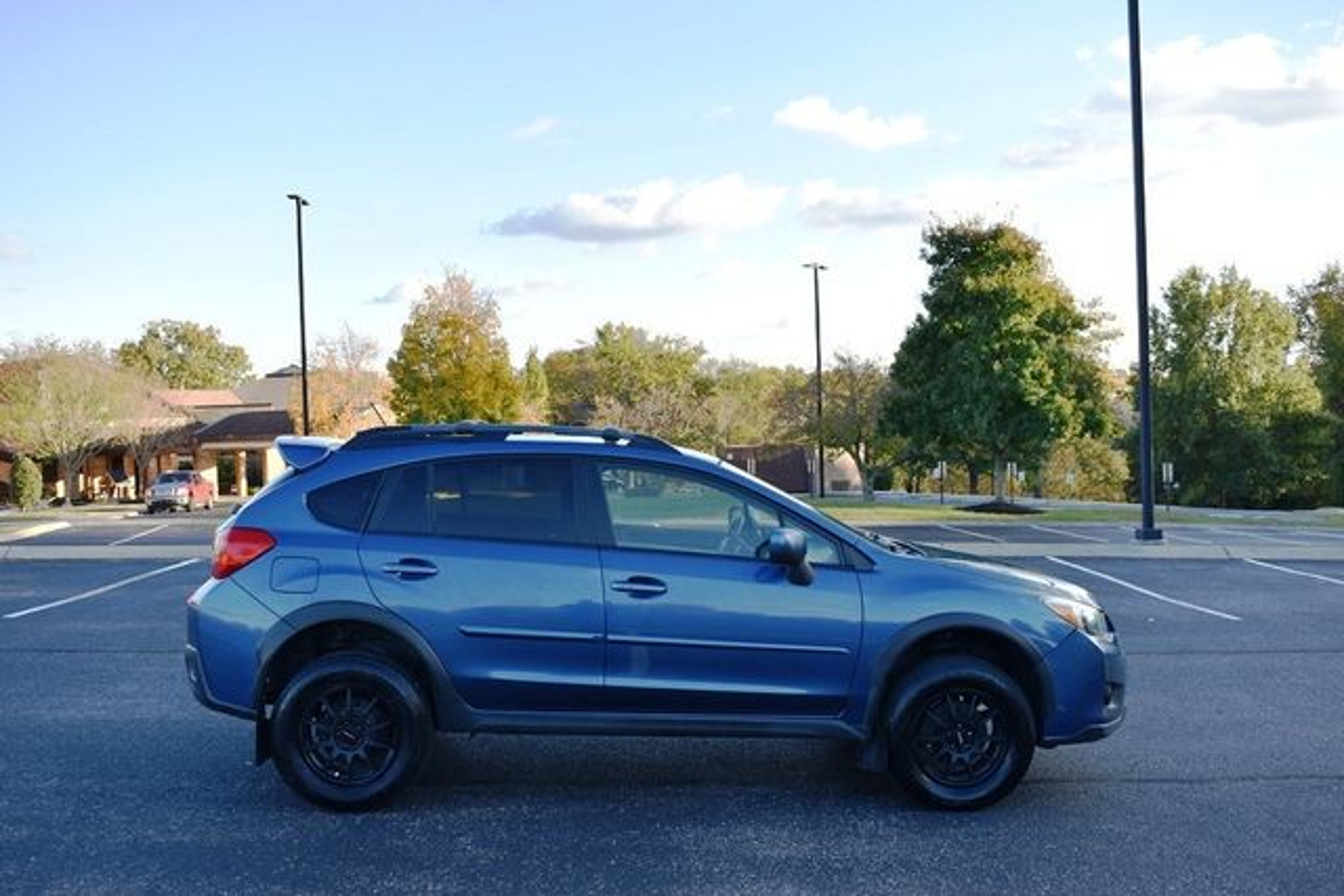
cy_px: 448
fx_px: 1344
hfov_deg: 53.1
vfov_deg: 36.9
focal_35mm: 36
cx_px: 672
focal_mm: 24
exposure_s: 1/250
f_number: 5.6
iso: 280
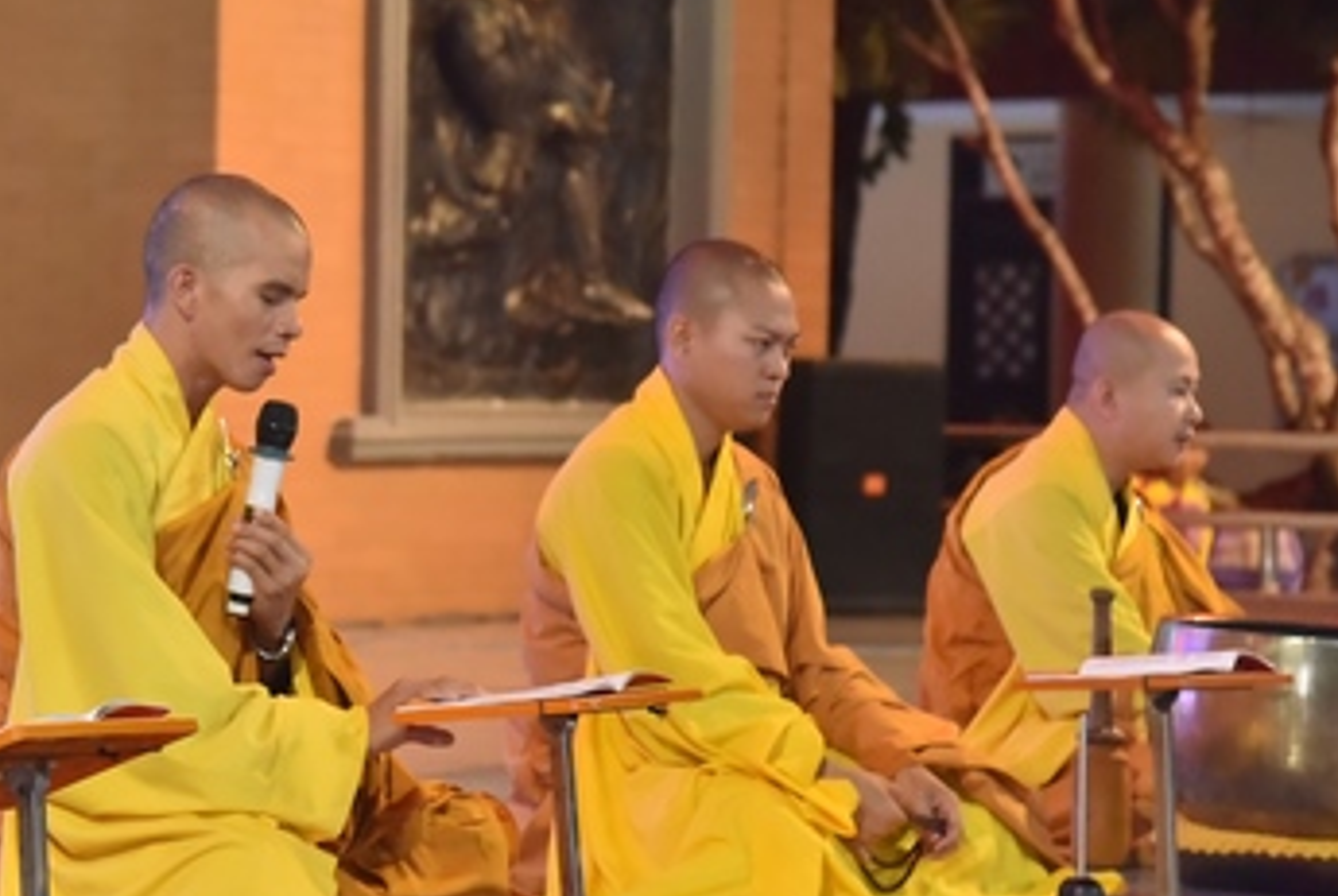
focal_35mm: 160
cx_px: 155
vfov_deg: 8.6
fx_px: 5954
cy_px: 368
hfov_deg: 12.7
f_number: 4.5
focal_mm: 85
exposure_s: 1/125
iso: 5000
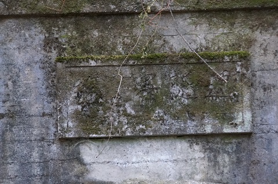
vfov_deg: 5.8
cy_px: 92
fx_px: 1828
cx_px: 139
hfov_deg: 8.7
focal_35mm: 237
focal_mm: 158.1
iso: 3200
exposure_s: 1/250
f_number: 6.3
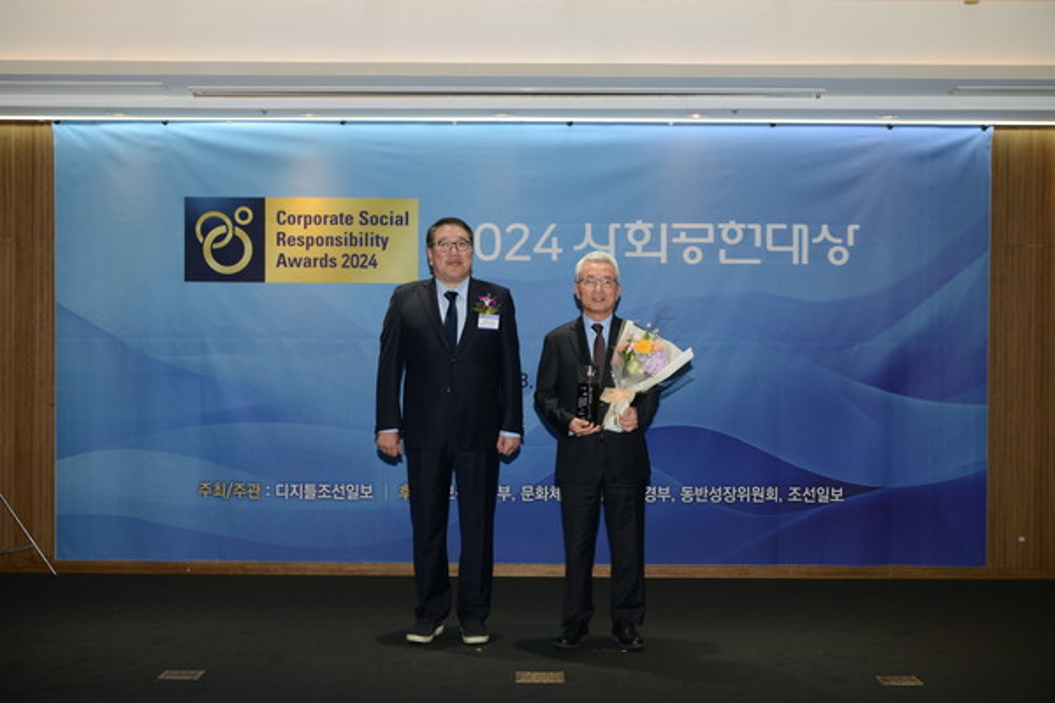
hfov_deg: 42.7
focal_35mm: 46
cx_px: 528
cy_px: 352
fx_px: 1348
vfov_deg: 29.2
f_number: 7.1
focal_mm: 46
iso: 800
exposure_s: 1/250
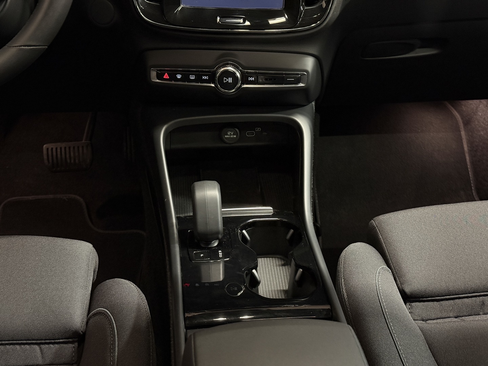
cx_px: 244
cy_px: 183
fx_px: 677
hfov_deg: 39.7
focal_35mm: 48
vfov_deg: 30.3
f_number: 1.78
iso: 400
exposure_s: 1/25
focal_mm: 6.76
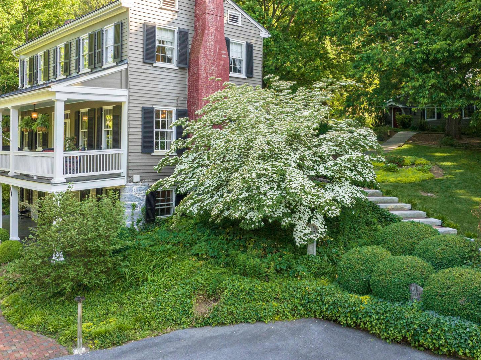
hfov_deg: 54.0
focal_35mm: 34
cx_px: 227
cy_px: 146
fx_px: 472
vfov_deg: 41.6
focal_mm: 12.29
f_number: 3.2
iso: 400
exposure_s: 1/60
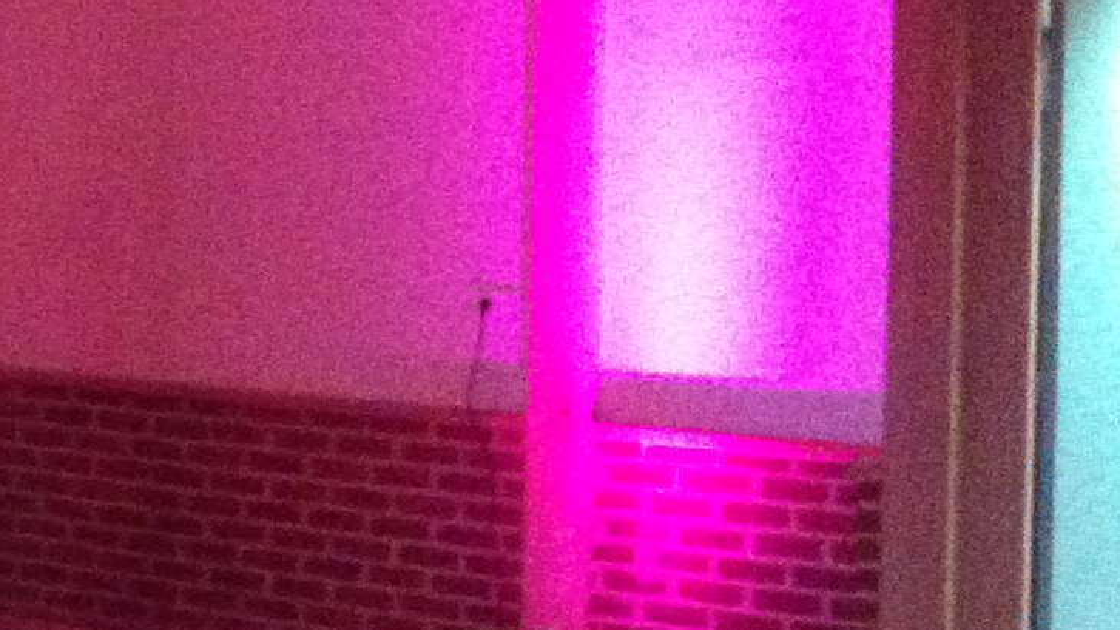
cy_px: 159
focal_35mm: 136
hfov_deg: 14.1
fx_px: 4038
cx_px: -853
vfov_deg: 8.9
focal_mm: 3.85
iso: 800
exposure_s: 1/15
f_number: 2.8
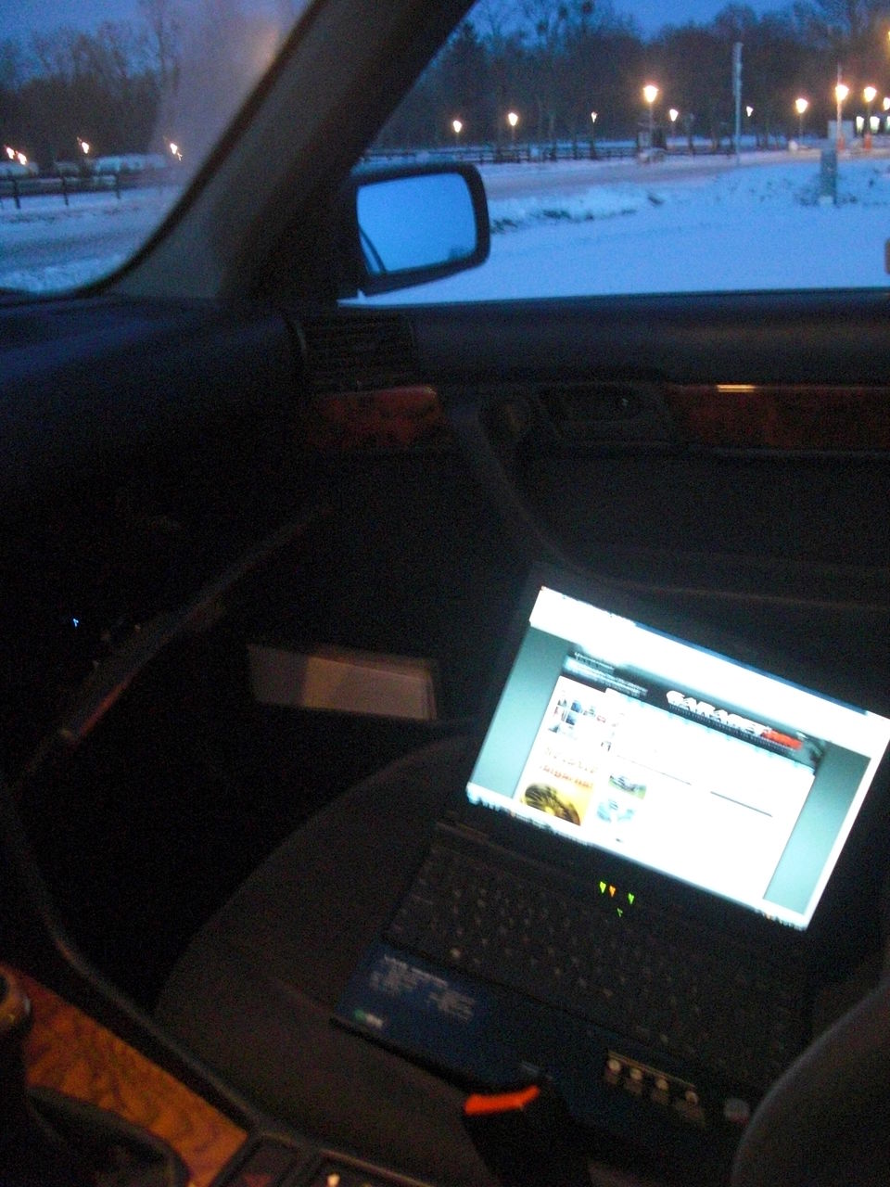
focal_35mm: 36
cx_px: 445
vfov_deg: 51.4
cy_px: 594
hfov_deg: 39.7
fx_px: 1234
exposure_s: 1/8
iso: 800
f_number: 2.8
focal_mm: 6.3
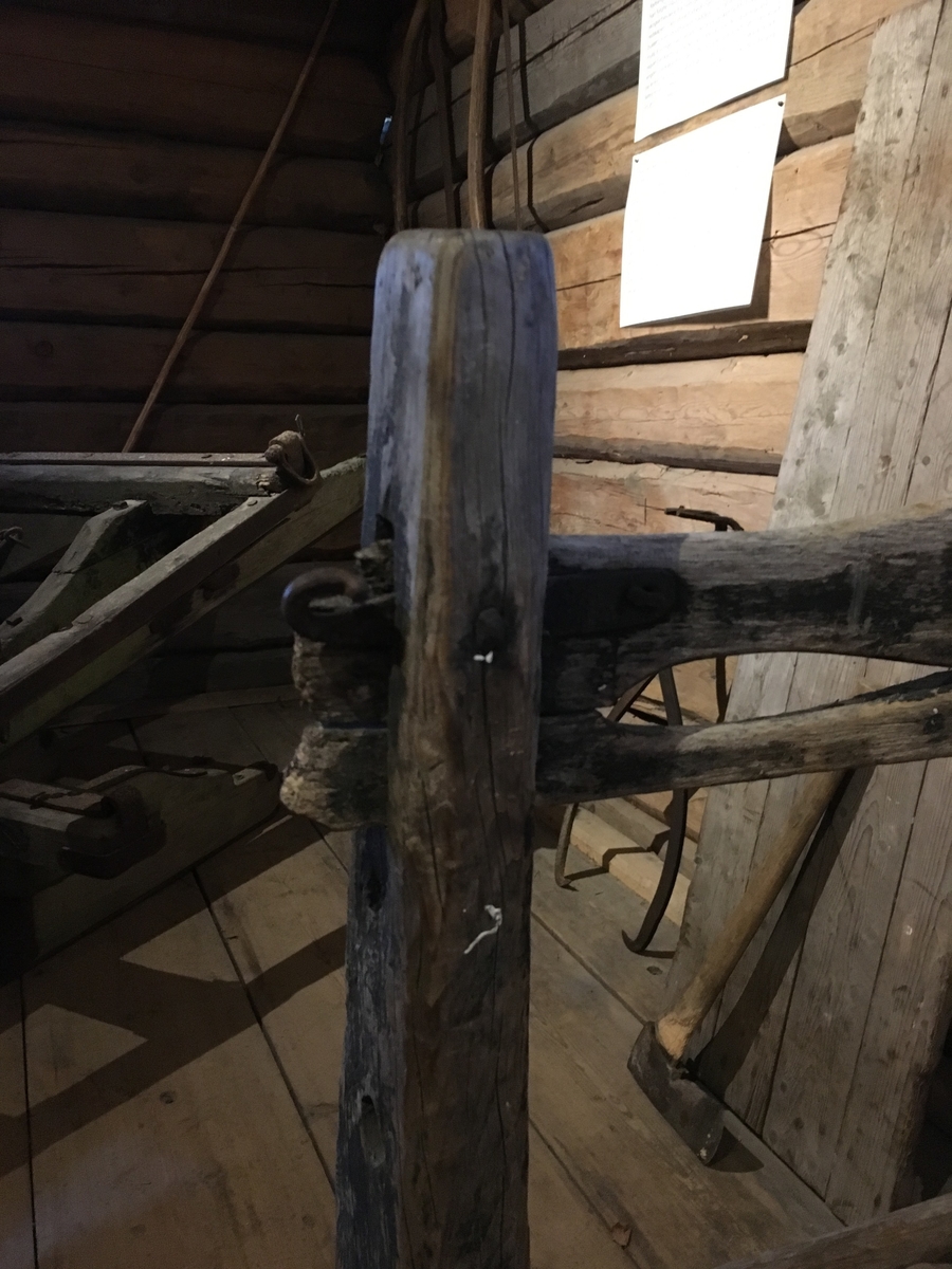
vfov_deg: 61.7
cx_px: 476
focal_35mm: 29
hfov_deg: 48.2
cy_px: 634
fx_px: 1063
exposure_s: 1/17
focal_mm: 4.15
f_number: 2.2
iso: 320
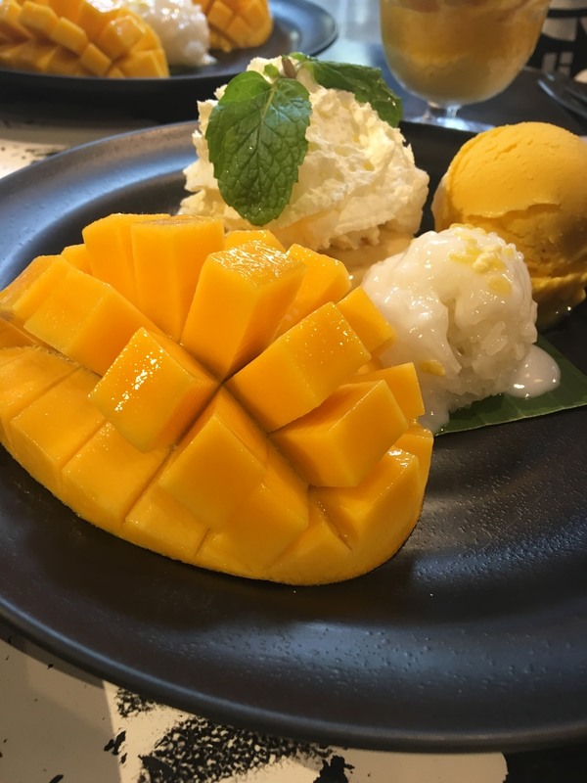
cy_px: 392
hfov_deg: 48.2
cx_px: 294
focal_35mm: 29
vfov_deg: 61.7
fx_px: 656
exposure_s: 1/33
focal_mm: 4.15
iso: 100
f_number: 2.2
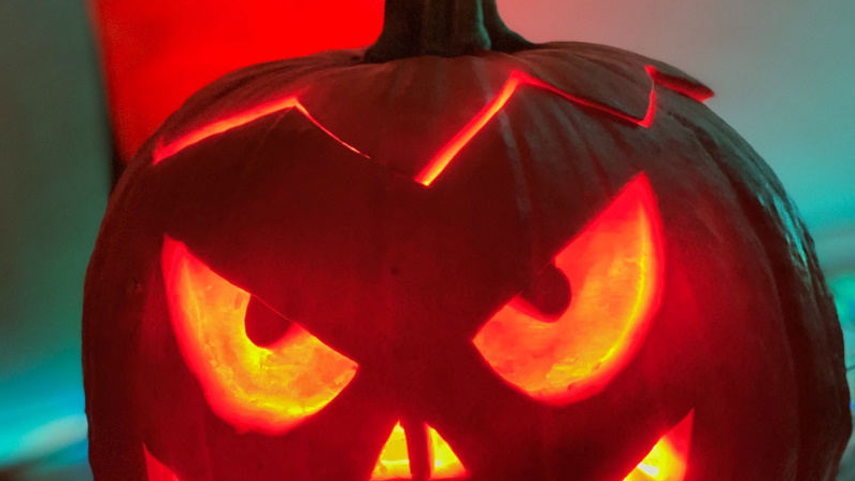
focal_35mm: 76
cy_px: 275
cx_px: 429
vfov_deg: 15.9
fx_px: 1723
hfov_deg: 27.9
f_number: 2
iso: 500
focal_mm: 6
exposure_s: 1/20
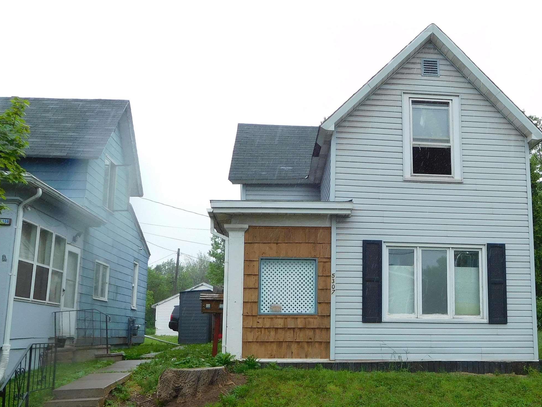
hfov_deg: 47.1
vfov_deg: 36.7
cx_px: 362
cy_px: 246
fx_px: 611
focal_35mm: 39
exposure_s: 1/320
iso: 125
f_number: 3.4
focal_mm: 4.5
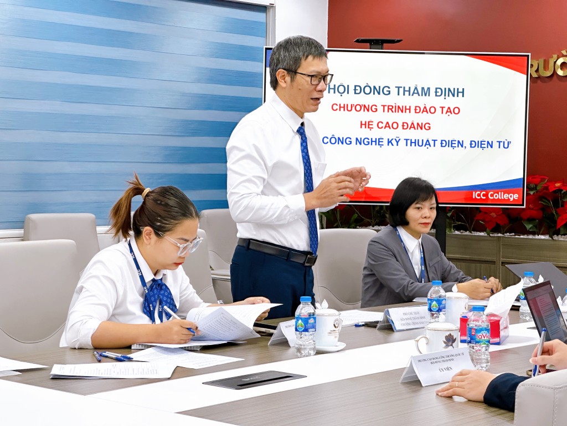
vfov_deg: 19.1
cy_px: 213
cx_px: 284
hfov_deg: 25.3
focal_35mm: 77
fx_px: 1261
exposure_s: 1/50
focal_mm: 9
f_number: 2.8
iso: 160
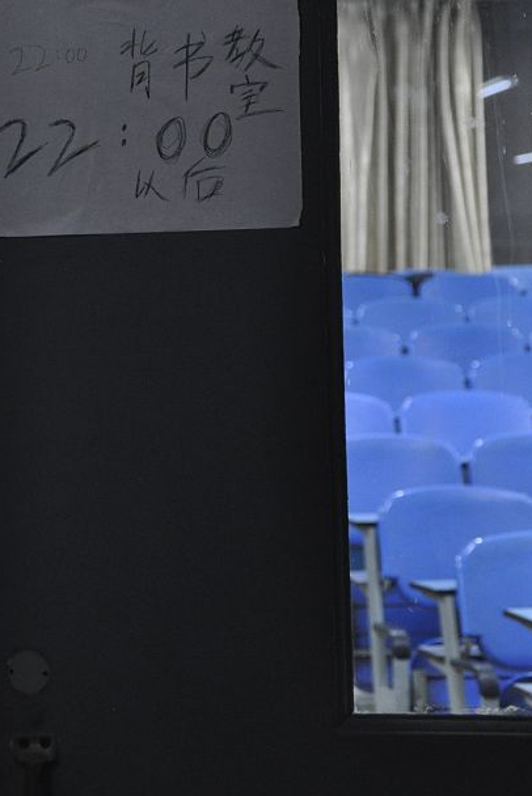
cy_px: 354
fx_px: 2944
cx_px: -101
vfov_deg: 15.4
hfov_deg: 10.2
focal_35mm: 133
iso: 800
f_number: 4.8
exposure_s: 1/15
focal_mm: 45
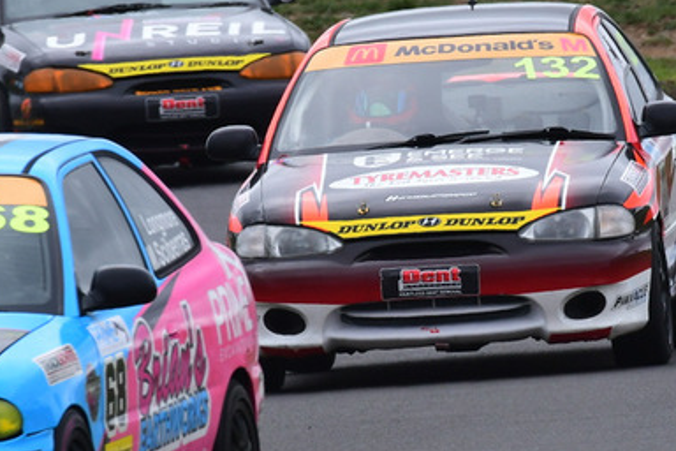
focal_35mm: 1499
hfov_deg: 1.4
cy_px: 166
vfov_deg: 0.9
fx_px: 28146
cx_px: 412
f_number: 13
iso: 640
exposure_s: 1/640
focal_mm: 480
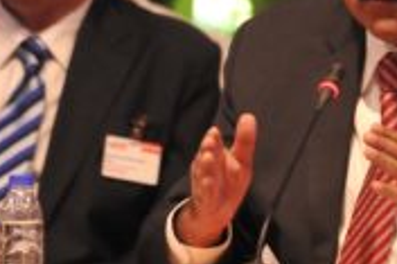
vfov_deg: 1.3
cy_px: 70
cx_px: 246
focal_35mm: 1046
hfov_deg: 2.0
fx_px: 11524
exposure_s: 1/80
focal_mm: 300
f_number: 2.8
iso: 1600
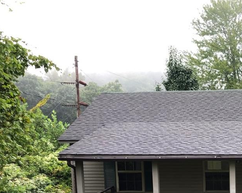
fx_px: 473
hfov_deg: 27.1
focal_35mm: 66
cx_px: 240
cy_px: 184
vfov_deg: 22.4
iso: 40
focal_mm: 3.99
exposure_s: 1/120
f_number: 1.8
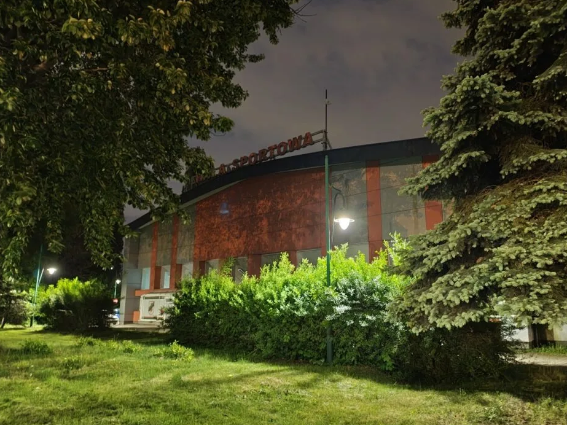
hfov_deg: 67.3
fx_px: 426
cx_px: 283
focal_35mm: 26
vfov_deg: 53.1
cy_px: 215
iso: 4394
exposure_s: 1/6.94
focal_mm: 5.89
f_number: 1.4
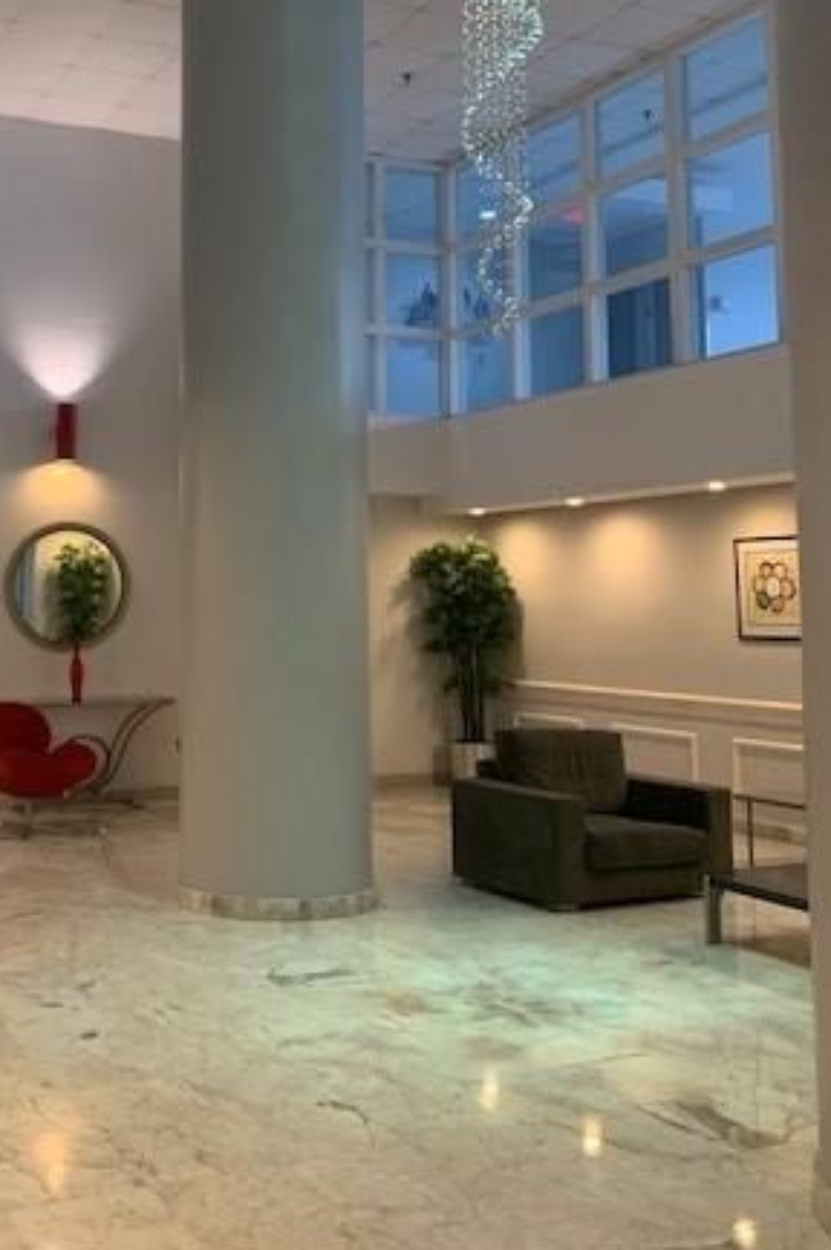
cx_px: 202
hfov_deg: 32.7
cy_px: 479
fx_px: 1387
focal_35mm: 40
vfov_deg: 48.1
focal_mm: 4.25
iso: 250
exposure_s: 1/60
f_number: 1.8
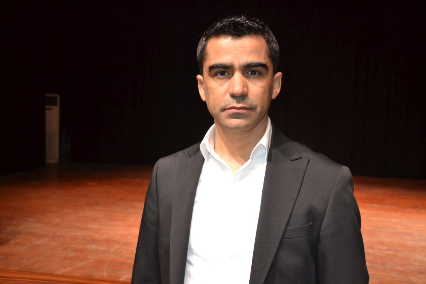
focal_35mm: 46
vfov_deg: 28.9
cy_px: 142
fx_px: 550
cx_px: 213
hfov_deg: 42.3
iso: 2500
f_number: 4
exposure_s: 1/60
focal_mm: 31
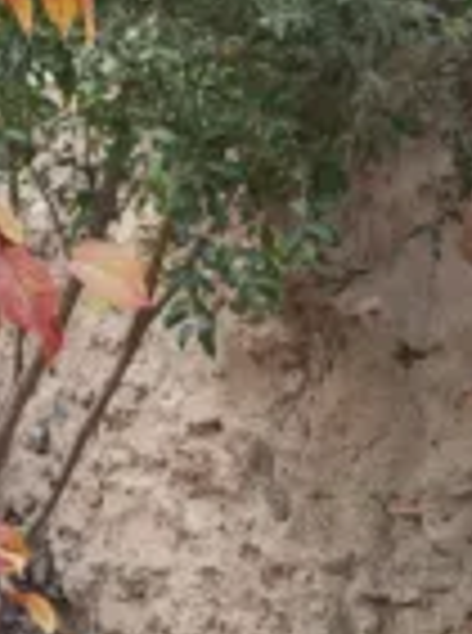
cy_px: 477
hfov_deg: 18.1
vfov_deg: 26.1
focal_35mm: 74
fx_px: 1352
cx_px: -193
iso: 112
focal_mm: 4.77
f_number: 1.75
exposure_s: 1/113
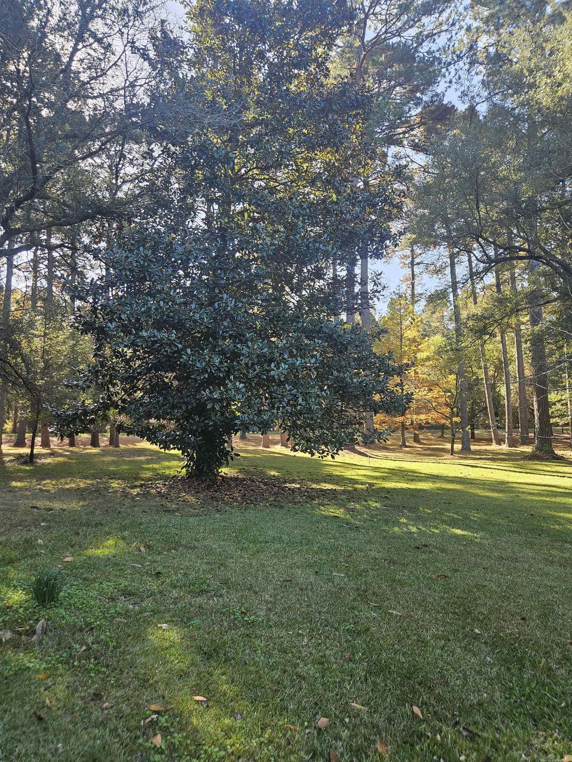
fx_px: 507
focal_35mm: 23
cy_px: 381
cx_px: 286
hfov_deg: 58.9
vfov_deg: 73.9
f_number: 1.8
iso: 32
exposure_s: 1/180
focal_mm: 5.4
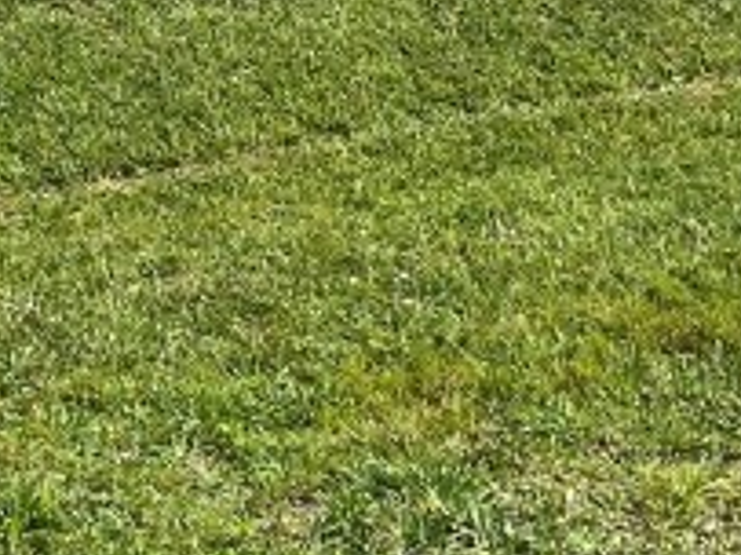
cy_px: -493
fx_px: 2803
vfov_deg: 10.5
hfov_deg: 14.9
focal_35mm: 131
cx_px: 40
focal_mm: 4.25
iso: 32
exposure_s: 1/3300
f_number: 1.8
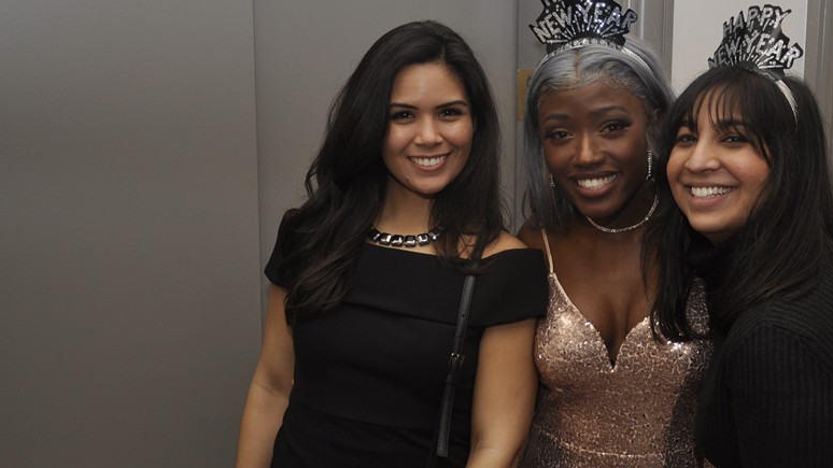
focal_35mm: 51
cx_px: 485
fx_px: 1119
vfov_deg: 23.6
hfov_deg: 40.7
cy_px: 238
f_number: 5
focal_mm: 25
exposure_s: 1/60
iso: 400
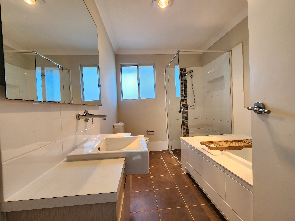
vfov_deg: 89.9
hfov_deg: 106.2
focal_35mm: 13
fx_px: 111
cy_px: 110
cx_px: 148
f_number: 2.2
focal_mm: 2.2
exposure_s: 1/50
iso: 64
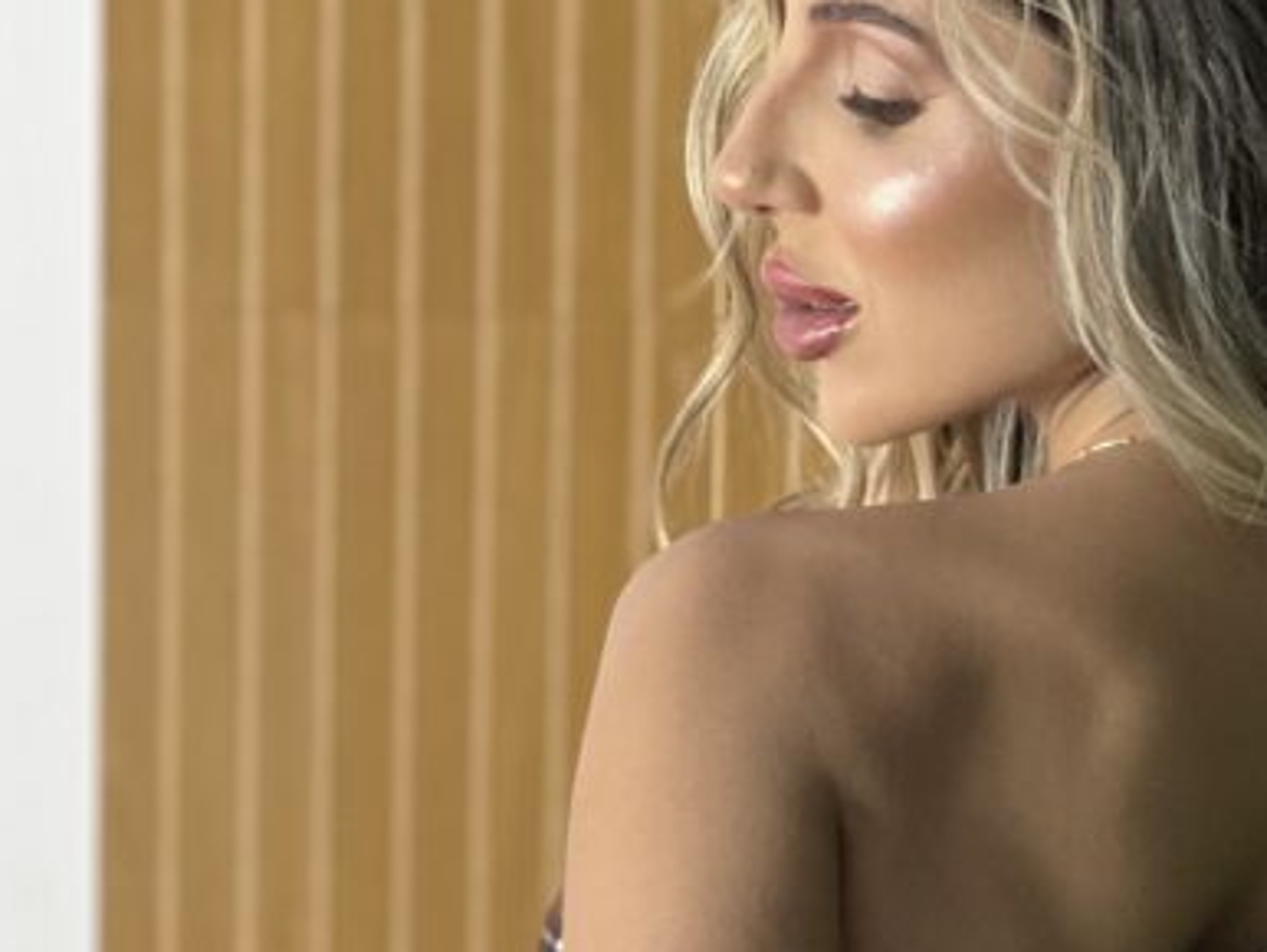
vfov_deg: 7.9
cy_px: 1078
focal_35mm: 186
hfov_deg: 10.6
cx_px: 1113
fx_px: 6812
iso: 200
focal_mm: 9
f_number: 2.8
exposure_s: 1/120
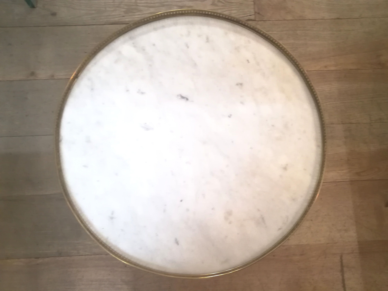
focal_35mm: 33
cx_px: 194
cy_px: 146
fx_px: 370
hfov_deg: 55.4
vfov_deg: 42.9
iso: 500
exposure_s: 1/20
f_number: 2.2
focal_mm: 3.83
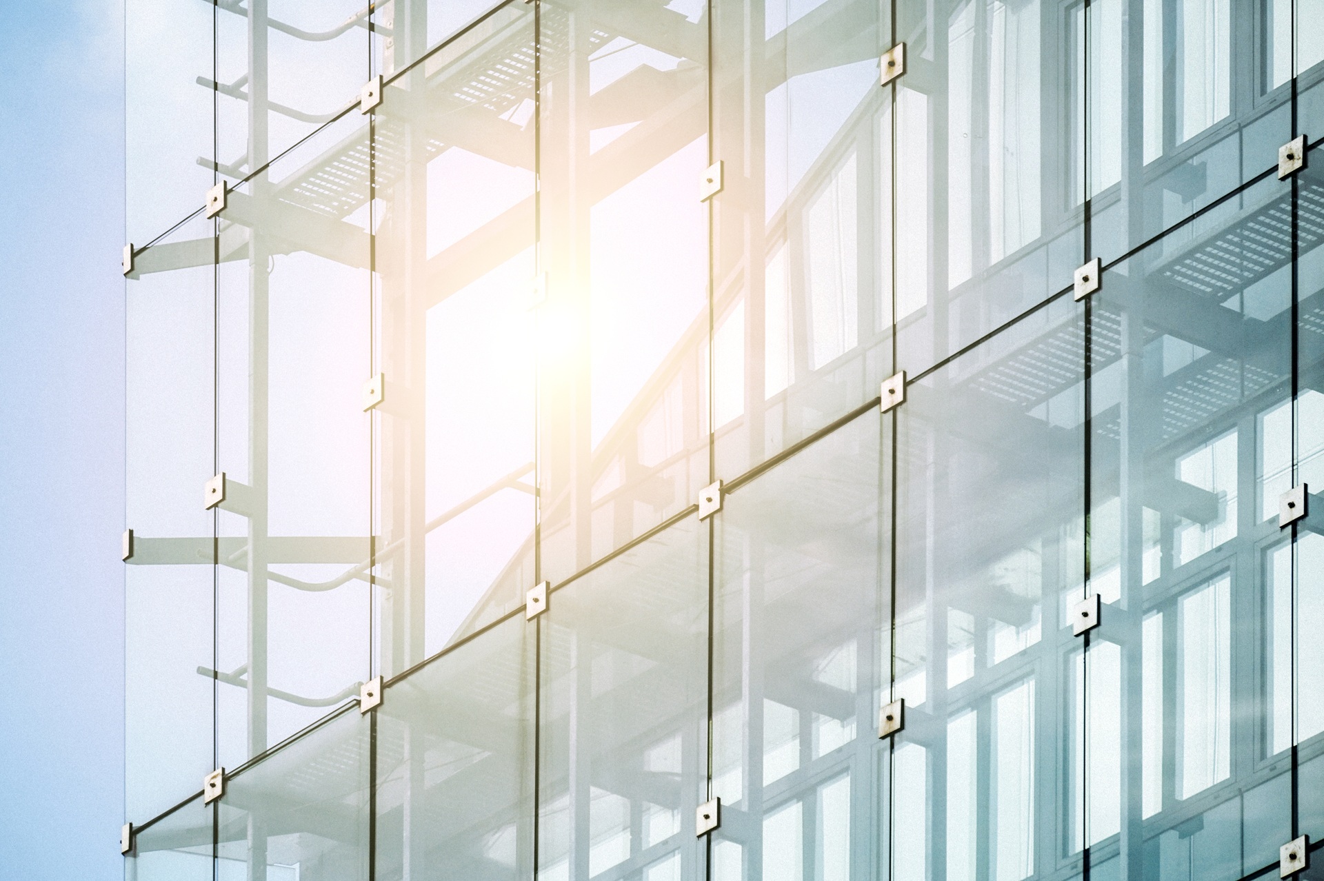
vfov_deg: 5.9
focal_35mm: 234
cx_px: 662
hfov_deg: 8.8
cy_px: 440
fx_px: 8601
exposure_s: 1/250
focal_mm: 156
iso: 125
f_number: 5.6
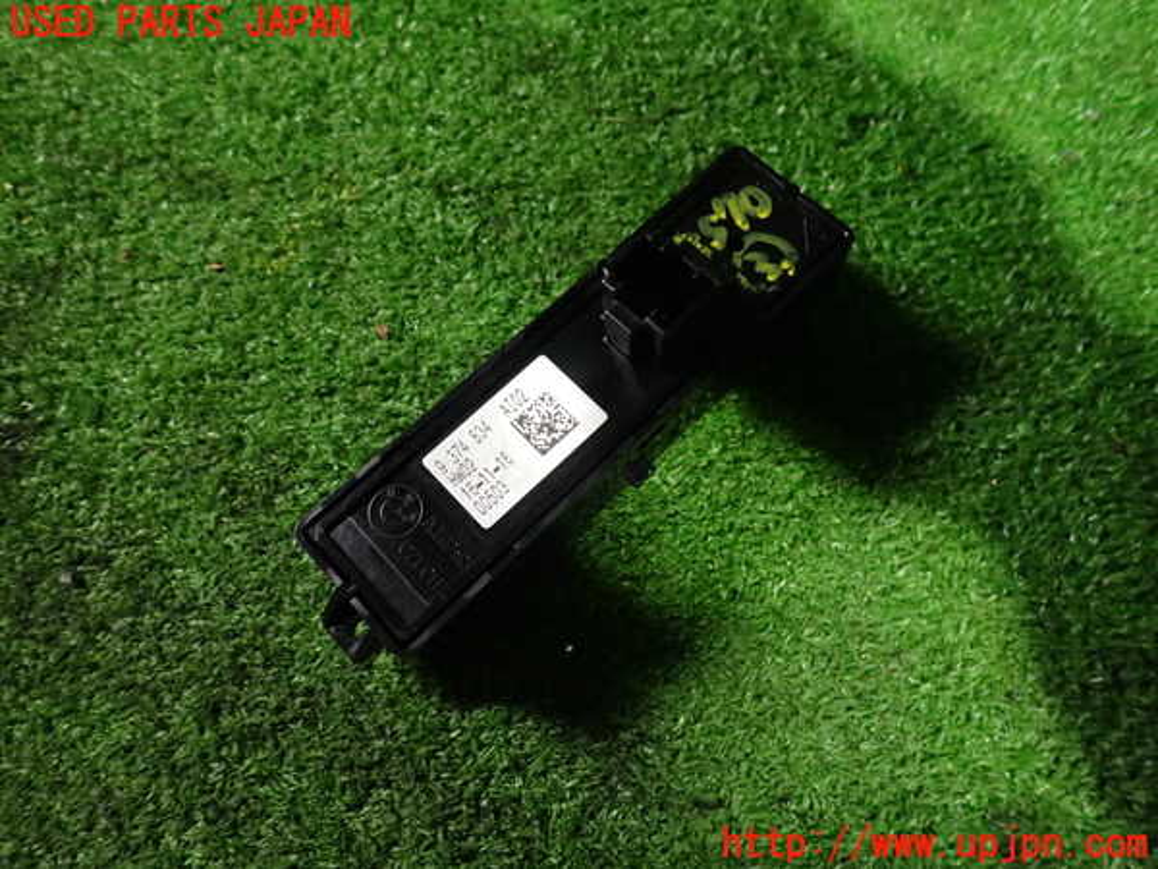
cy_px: 434
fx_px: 836
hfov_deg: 69.4
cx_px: 579
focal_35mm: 25
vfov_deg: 54.9
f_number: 2
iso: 640
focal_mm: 4.5
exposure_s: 1/30
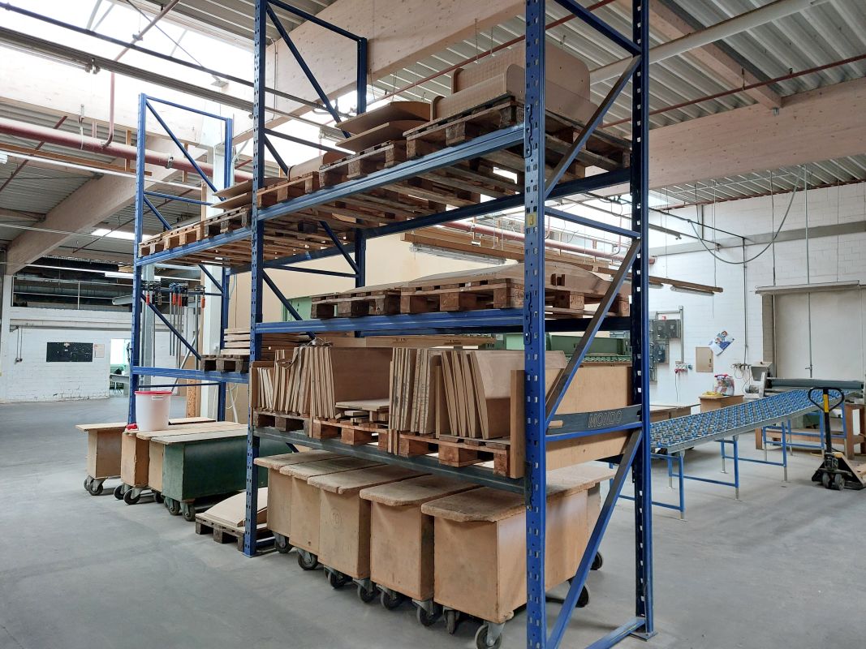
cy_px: 324
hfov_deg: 69.4
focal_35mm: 25
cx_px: 433
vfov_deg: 54.9
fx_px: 625
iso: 250
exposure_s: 1/50
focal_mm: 5.23
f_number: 1.8
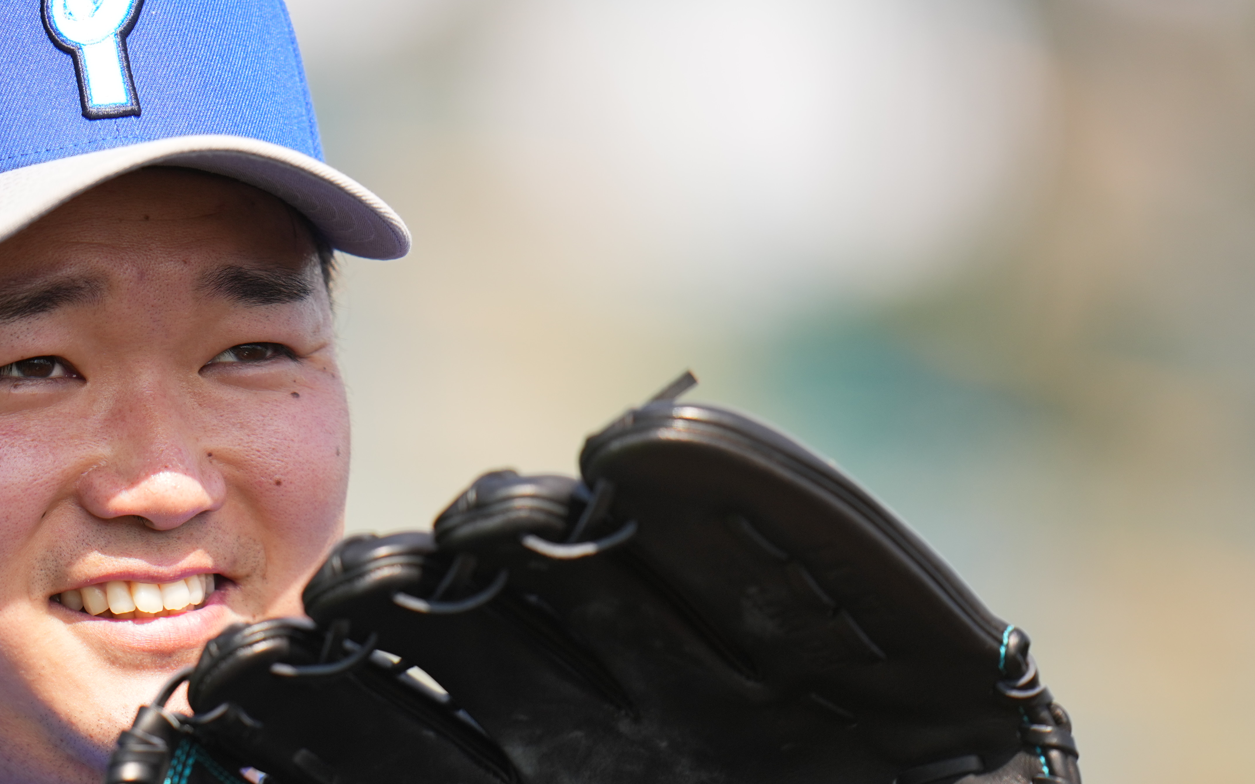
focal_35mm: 819
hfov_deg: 2.6
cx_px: 161
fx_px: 28012
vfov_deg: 1.6
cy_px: 445
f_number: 2.8
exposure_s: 1/2000
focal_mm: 400
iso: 250
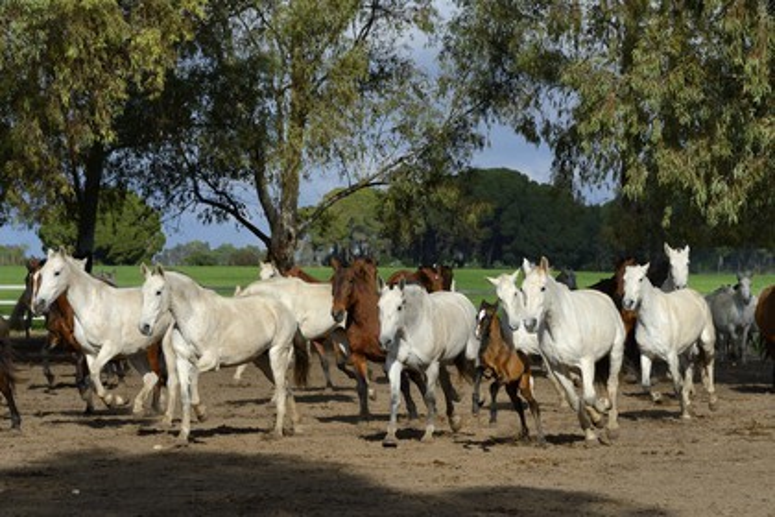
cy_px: 258
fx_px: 3229
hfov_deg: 13.7
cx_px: 388
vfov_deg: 9.1
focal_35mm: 150
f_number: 13
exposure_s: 1/640
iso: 400
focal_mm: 150
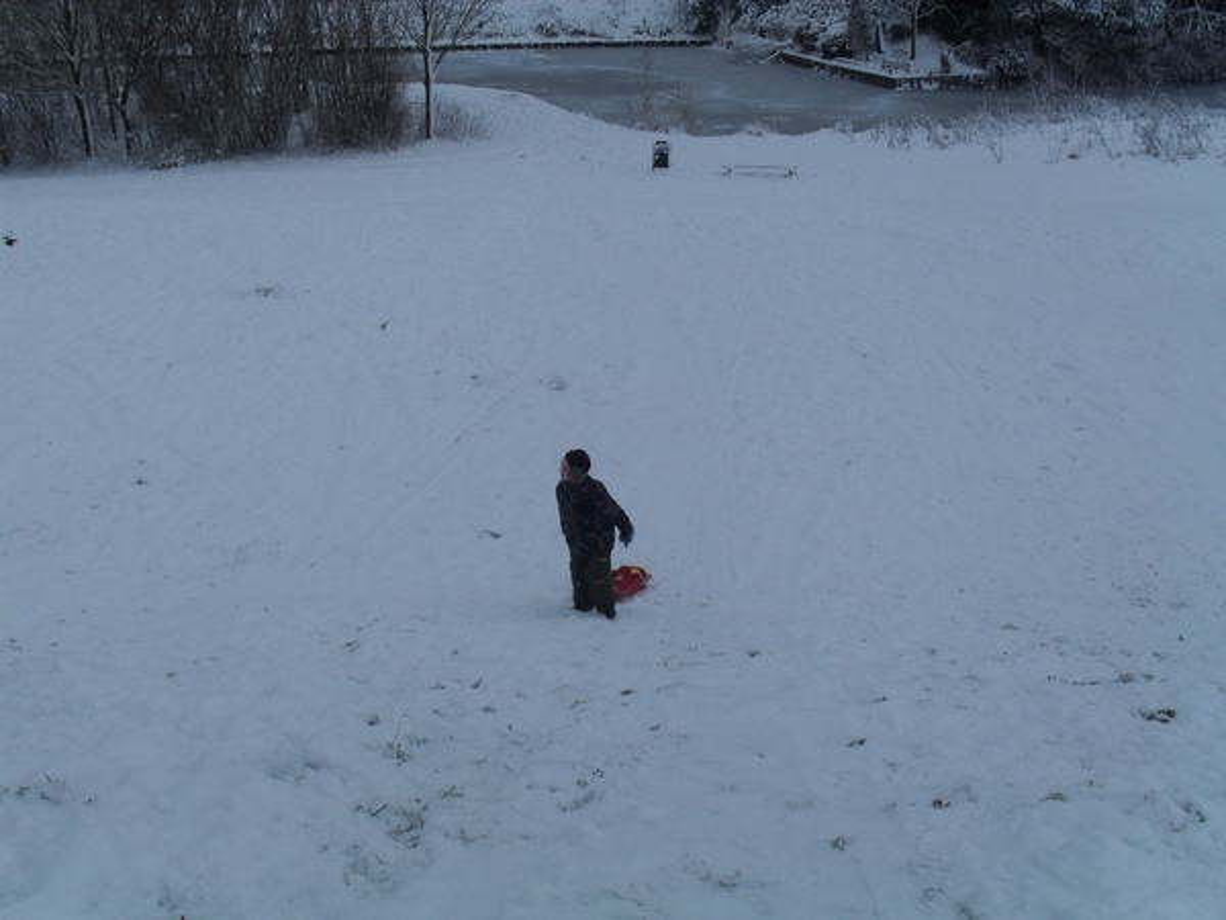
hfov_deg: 52.6
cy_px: 460
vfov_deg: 40.7
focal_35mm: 35
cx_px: 613
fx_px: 1240
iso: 100
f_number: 8.4
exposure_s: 1/180
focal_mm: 6.3
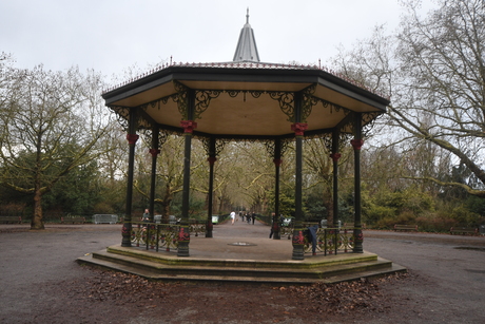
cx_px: 242
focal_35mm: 30
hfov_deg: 61.9
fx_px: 404
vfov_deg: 43.6
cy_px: 162
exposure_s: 1/160
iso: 640
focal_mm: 20
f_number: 5.6
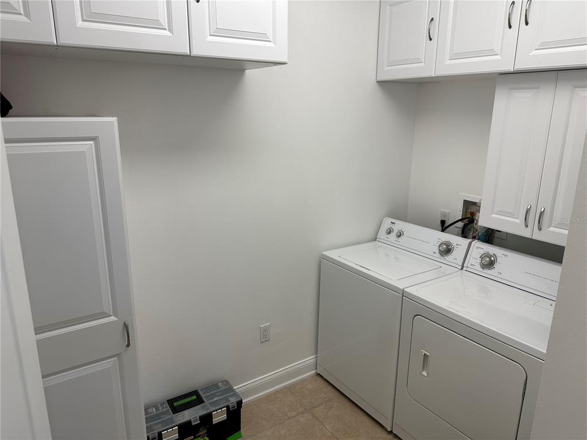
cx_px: 294
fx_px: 407
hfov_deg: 71.6
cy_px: 220
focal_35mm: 24
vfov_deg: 56.8
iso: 80
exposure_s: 1/120
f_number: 1.78
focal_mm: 6.86
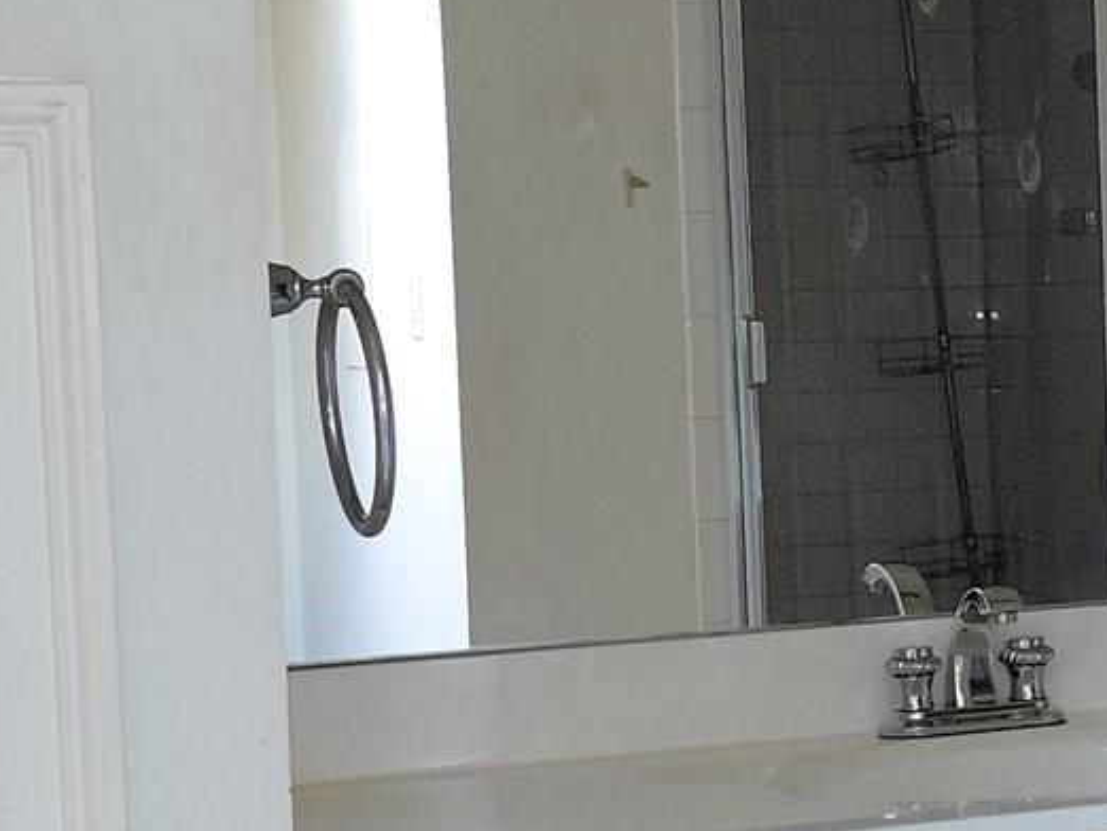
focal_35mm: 98
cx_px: 1086
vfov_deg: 15.1
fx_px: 3135
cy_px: 496
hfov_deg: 19.5
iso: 200
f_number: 1.8
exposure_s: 1/120
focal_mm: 4.69
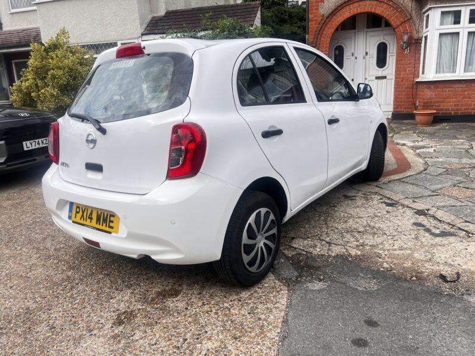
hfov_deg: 67.3
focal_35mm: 26
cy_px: 178
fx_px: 357
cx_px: 238
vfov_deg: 53.1
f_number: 1.5
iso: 50
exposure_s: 1/1621
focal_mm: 5.7
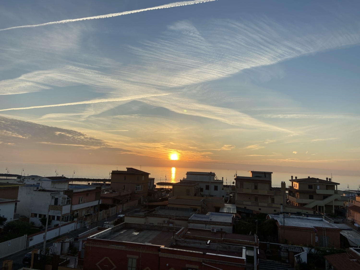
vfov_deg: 53.1
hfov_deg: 67.3
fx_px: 270
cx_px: 180
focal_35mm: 26
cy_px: 135
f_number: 1.8
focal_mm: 4.25
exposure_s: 1/1585
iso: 32
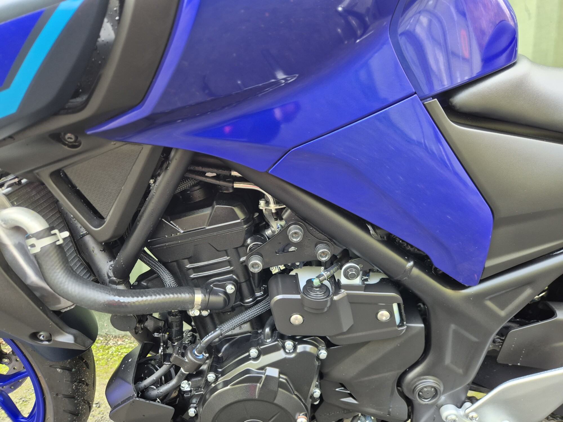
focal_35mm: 23
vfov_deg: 58.9
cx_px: 282
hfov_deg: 73.9
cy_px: 211
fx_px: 374
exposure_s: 1/100
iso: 160
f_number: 1.8
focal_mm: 5.4
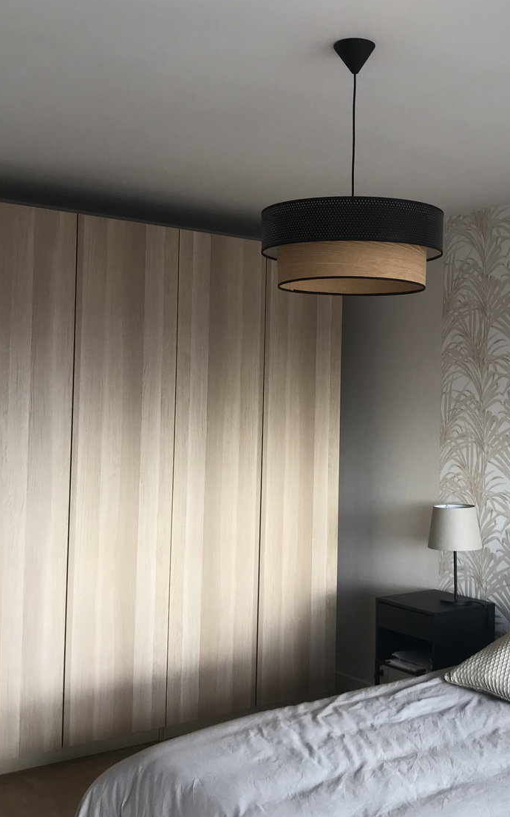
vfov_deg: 46.2
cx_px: 322
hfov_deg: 29.7
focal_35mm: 43
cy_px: 392
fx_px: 956
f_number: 1.8
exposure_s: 1/90
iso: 32
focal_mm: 3.99
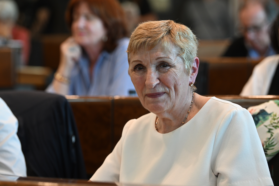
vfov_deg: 10.5
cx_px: 140
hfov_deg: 15.8
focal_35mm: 130
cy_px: 93
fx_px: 1007
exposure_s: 1/100
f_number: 4
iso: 1250
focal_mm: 130
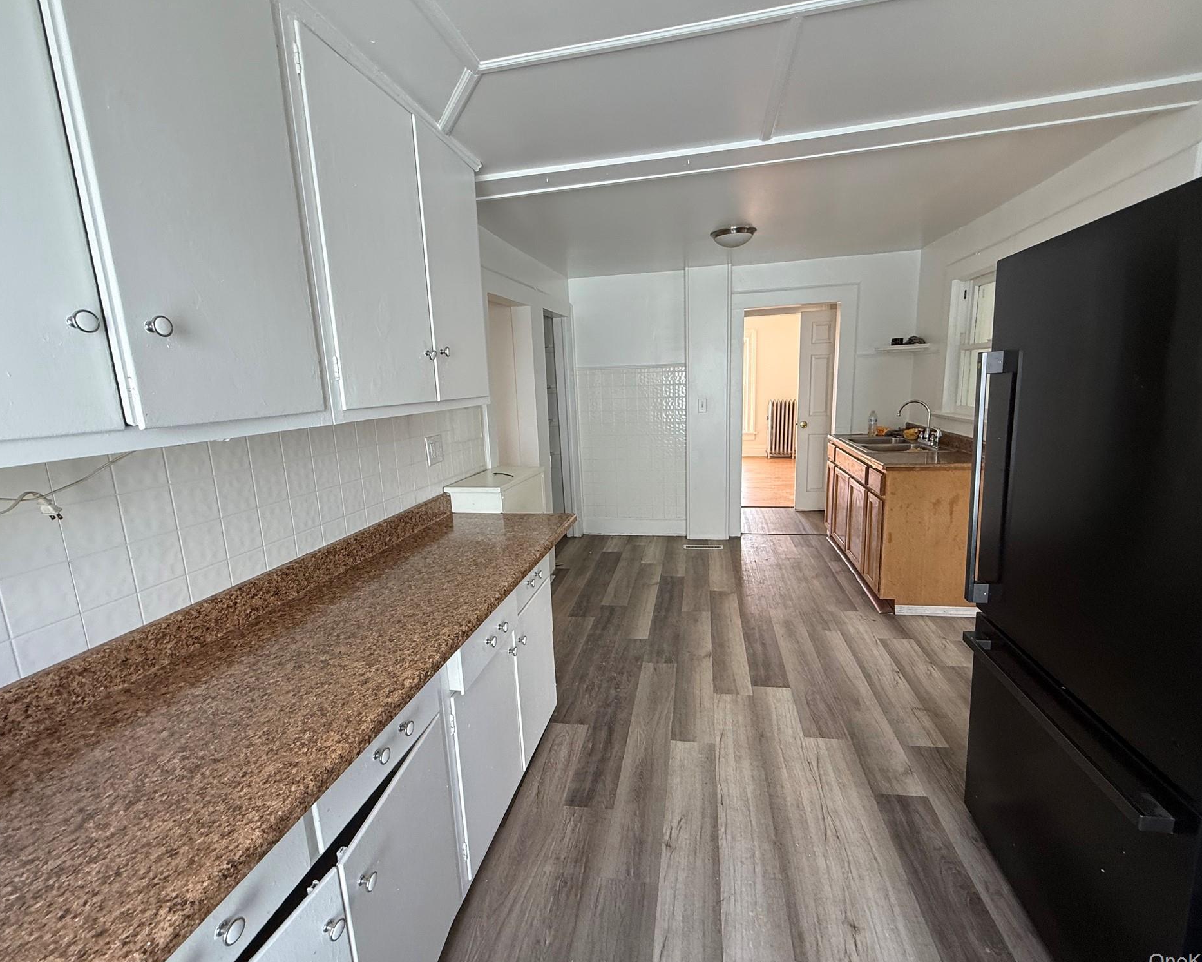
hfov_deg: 96.8
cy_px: 482
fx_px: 534
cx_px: 620
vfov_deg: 84.0
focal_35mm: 15
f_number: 2.2
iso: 125
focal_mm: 2.22
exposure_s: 1/99
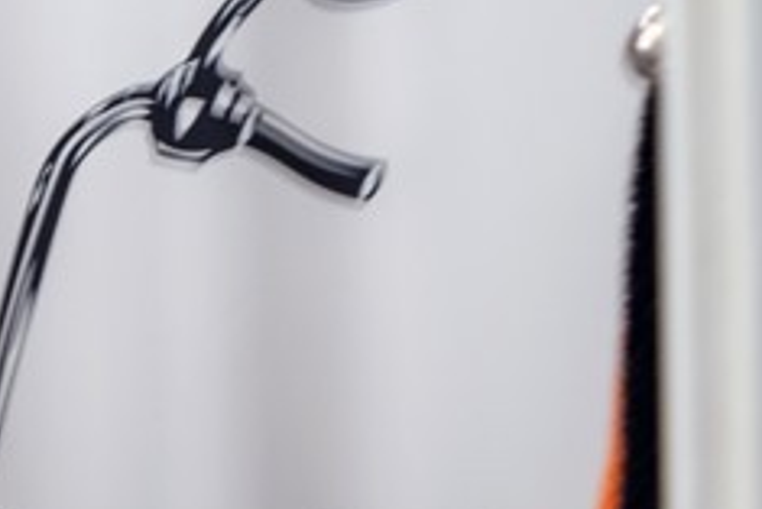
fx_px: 1616
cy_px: 590
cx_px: -921
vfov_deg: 17.2
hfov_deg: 16.5
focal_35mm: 76
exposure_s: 1/3
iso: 160
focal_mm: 11
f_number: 5.6
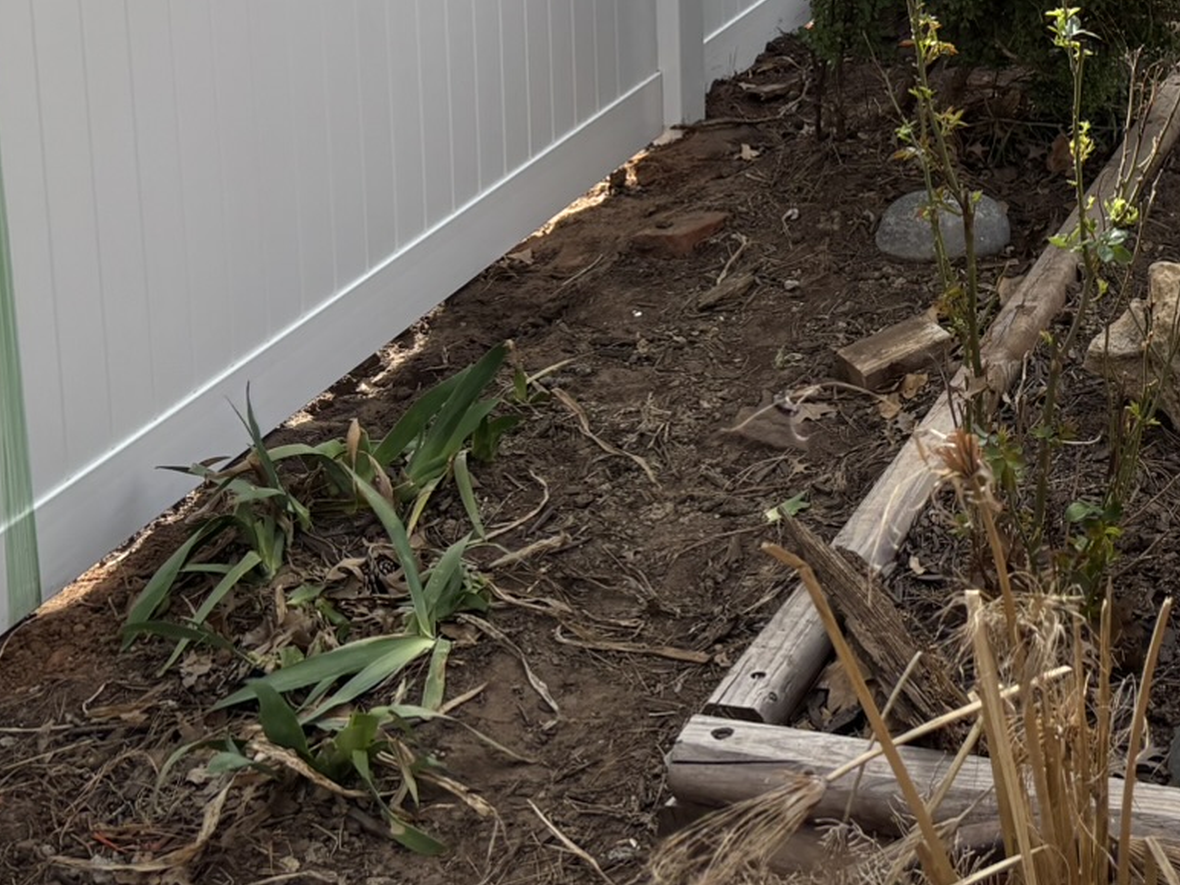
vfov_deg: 20.0
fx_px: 2352
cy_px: -164
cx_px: 1041
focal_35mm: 69
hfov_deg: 27.3
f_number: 1.6
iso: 50
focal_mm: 5.96
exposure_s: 1/1279
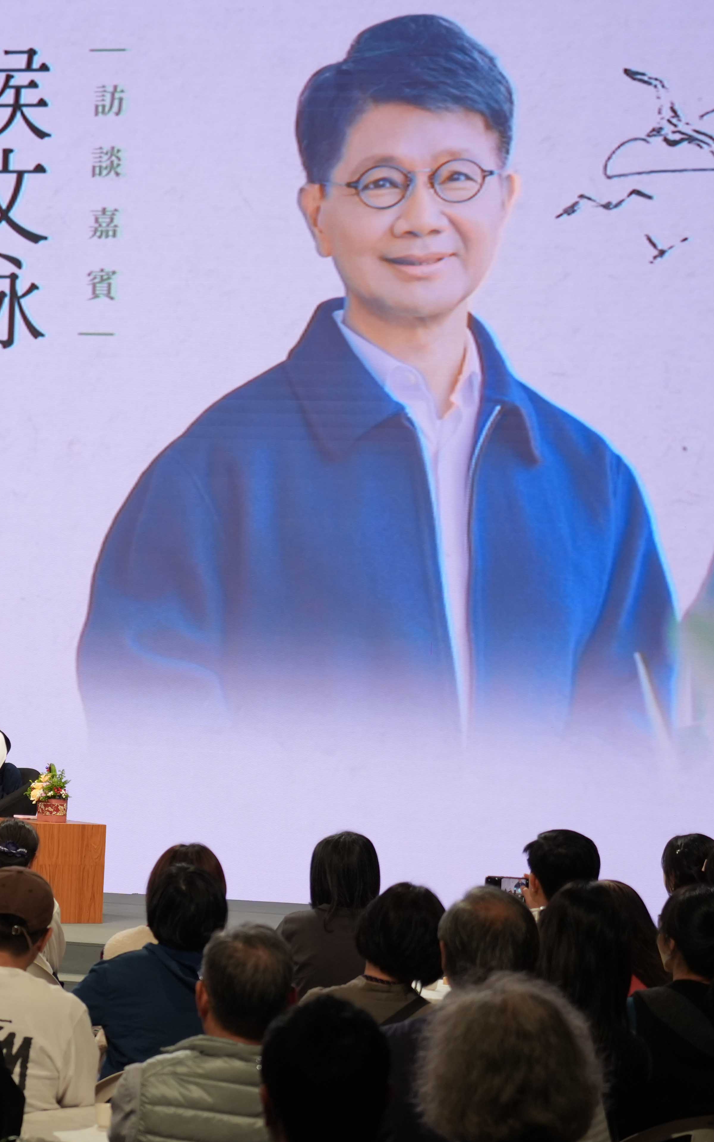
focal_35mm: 104
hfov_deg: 12.5
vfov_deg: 20.0
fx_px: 3238
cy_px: 622
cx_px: 19
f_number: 5.6
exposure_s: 1/60
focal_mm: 56
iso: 800
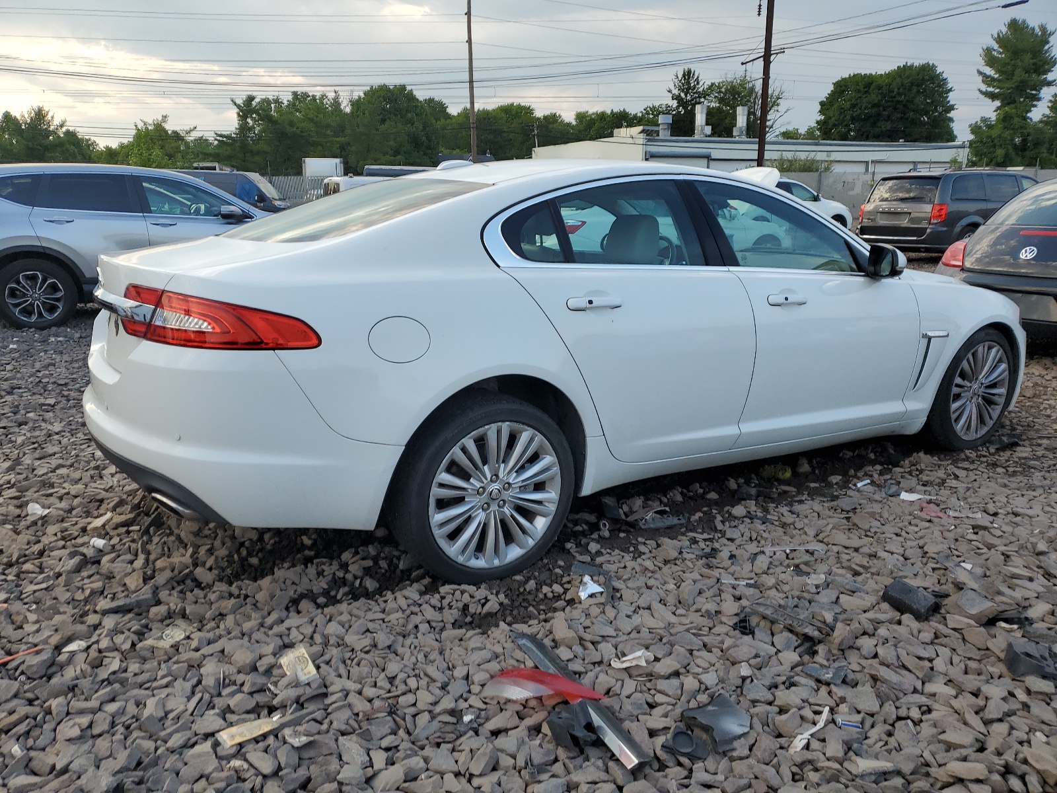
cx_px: 528
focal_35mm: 26
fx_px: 794
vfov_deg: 53.1
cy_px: 396
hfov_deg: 67.3
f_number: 1.5
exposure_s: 1/769
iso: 50
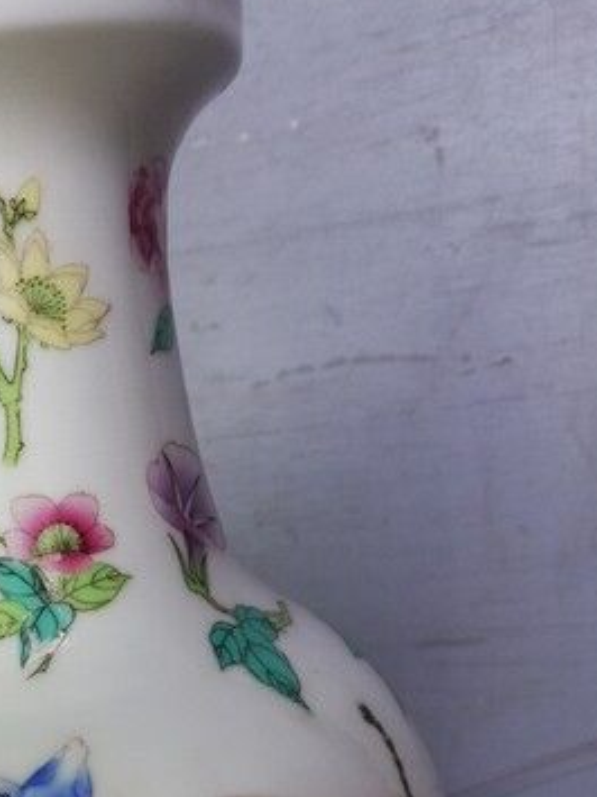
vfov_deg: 41.0
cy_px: 647
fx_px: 1012
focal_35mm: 44
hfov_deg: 32.1
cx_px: 130
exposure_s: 1/50
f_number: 2.2
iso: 100
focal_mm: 3.81
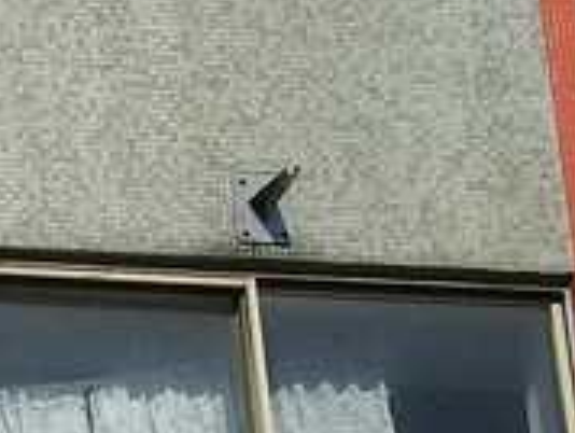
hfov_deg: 10.0
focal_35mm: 148
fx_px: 2462
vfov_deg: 8.8
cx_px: -1140
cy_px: 1141
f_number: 2.2
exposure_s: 1/1704
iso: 100
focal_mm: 3.81
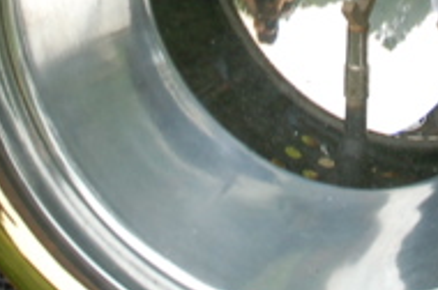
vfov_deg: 6.1
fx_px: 2686
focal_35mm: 221
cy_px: -229
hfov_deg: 9.3
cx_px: 267
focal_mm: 35
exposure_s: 1/60
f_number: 14
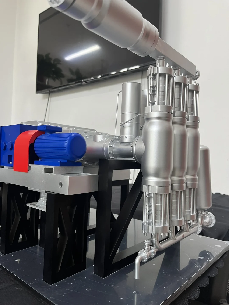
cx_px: 114
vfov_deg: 67.3
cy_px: 152
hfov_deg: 53.1
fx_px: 229
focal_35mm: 26
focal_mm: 5.1
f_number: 1.6
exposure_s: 1/50
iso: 160
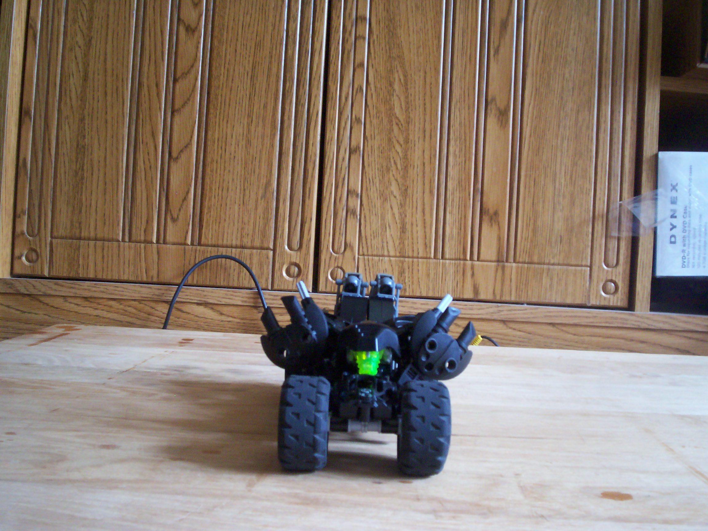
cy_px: 266
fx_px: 736
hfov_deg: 51.4
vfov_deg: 39.7
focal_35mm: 36
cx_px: 354
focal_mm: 5.9
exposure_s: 1/8
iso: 215
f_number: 4.5
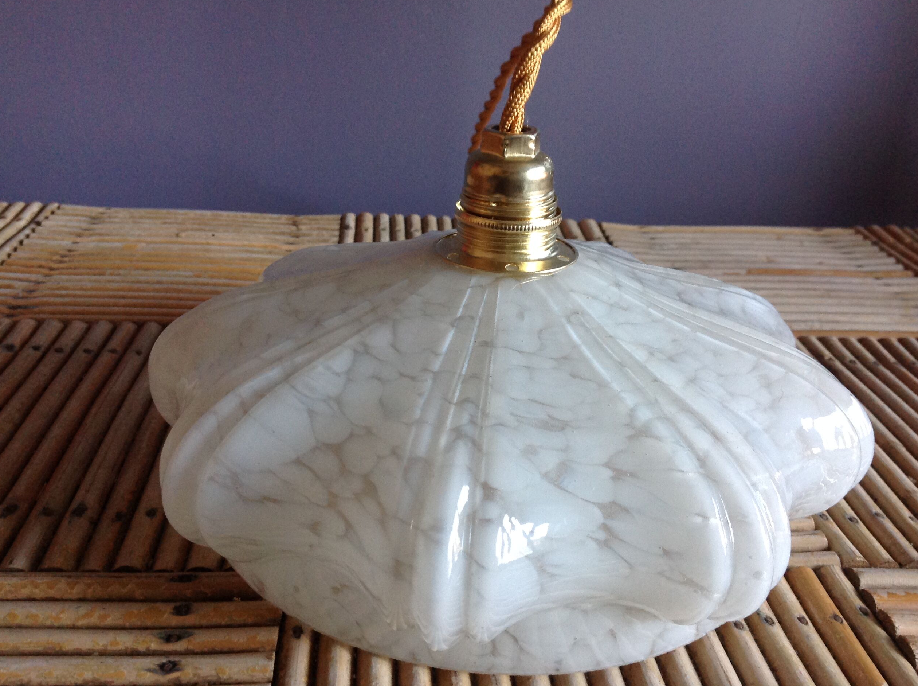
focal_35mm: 36
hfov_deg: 51.4
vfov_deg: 39.6
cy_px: 343
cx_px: 470
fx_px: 953
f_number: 2.4
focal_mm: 4.28
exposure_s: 1/15
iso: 160
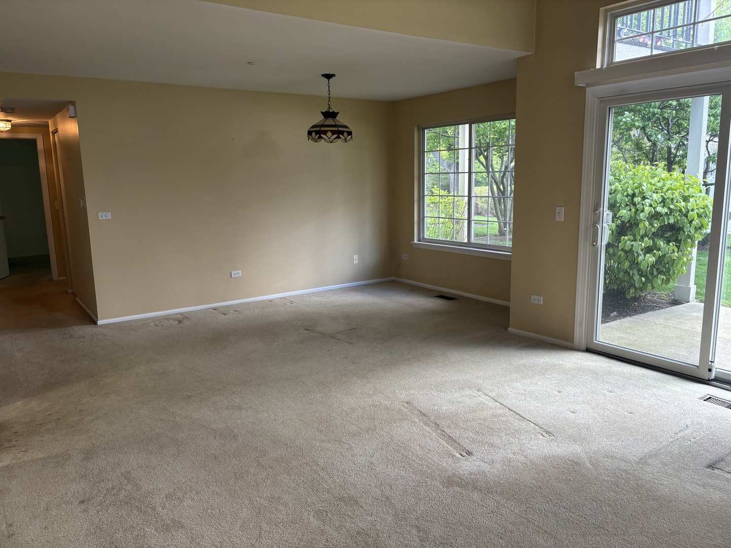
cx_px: 366
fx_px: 549
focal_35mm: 26
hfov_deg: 67.3
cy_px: 274
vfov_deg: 53.1
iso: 64
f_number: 1.6
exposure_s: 1/60
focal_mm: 5.96
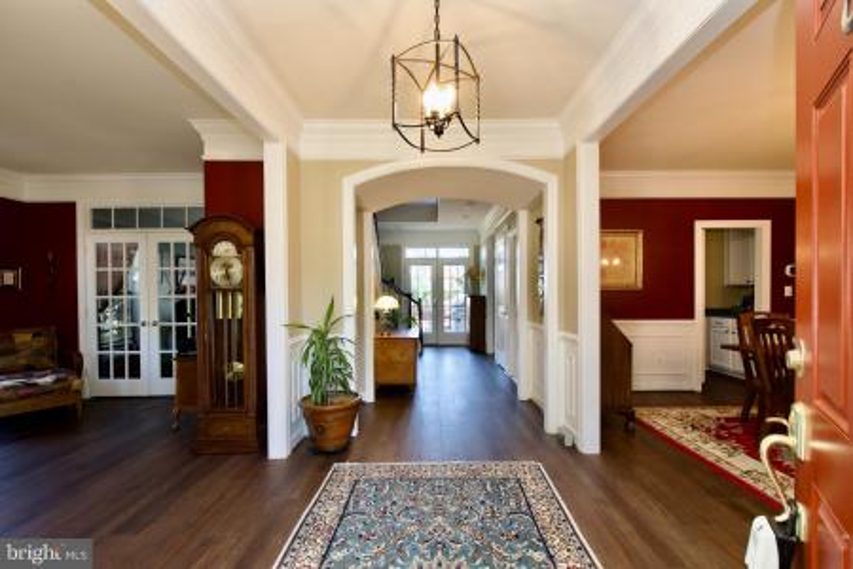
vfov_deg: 77.3
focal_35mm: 15
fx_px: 355
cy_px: 284
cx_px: 426
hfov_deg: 100.4
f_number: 7.1
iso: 320
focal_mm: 10
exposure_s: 1/15
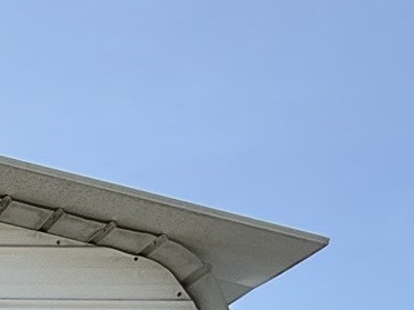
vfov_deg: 13.7
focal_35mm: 77
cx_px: -394
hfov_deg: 18.1
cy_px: 744
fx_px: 921
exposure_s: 1/799
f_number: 2.2
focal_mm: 2.22
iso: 50
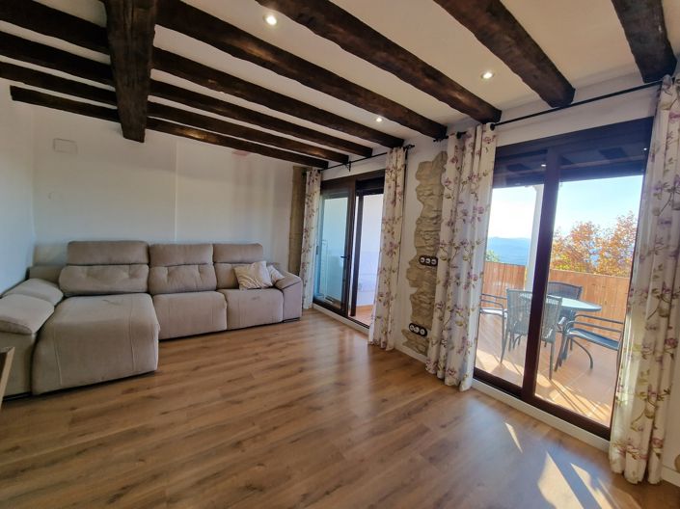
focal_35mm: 13
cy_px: 254
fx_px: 255
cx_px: 340
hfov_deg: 106.2
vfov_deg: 89.9
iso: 50
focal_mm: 2.2
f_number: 2.2
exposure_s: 1/116
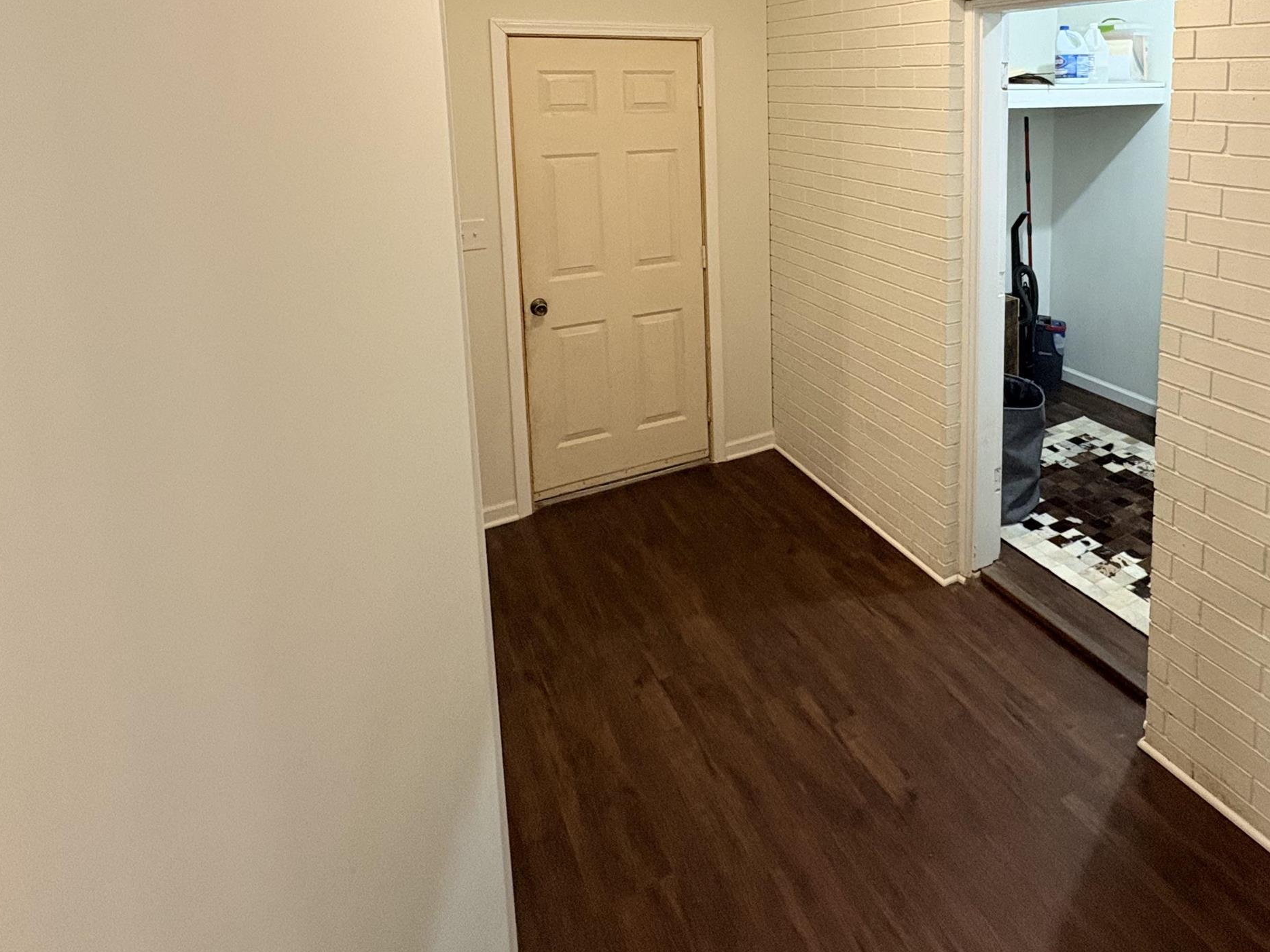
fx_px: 844
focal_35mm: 23
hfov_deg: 71.2
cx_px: 872
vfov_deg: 54.6
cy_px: 183
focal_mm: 2.22
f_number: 2.2
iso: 400
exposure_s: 1/60
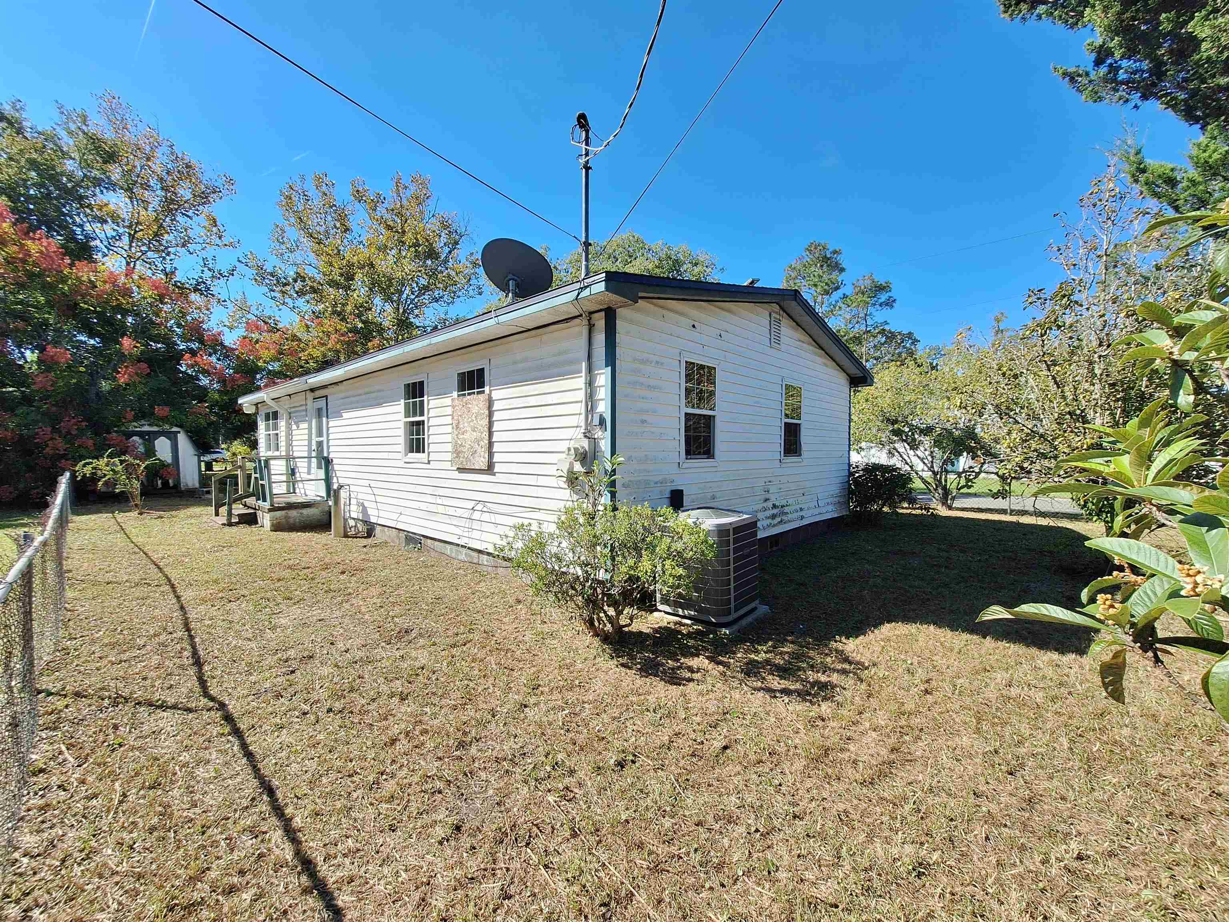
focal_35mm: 13
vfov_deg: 89.9
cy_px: 461
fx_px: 462
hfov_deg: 106.2
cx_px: 614
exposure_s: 1/1560
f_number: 2.2
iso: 40
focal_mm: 1.74
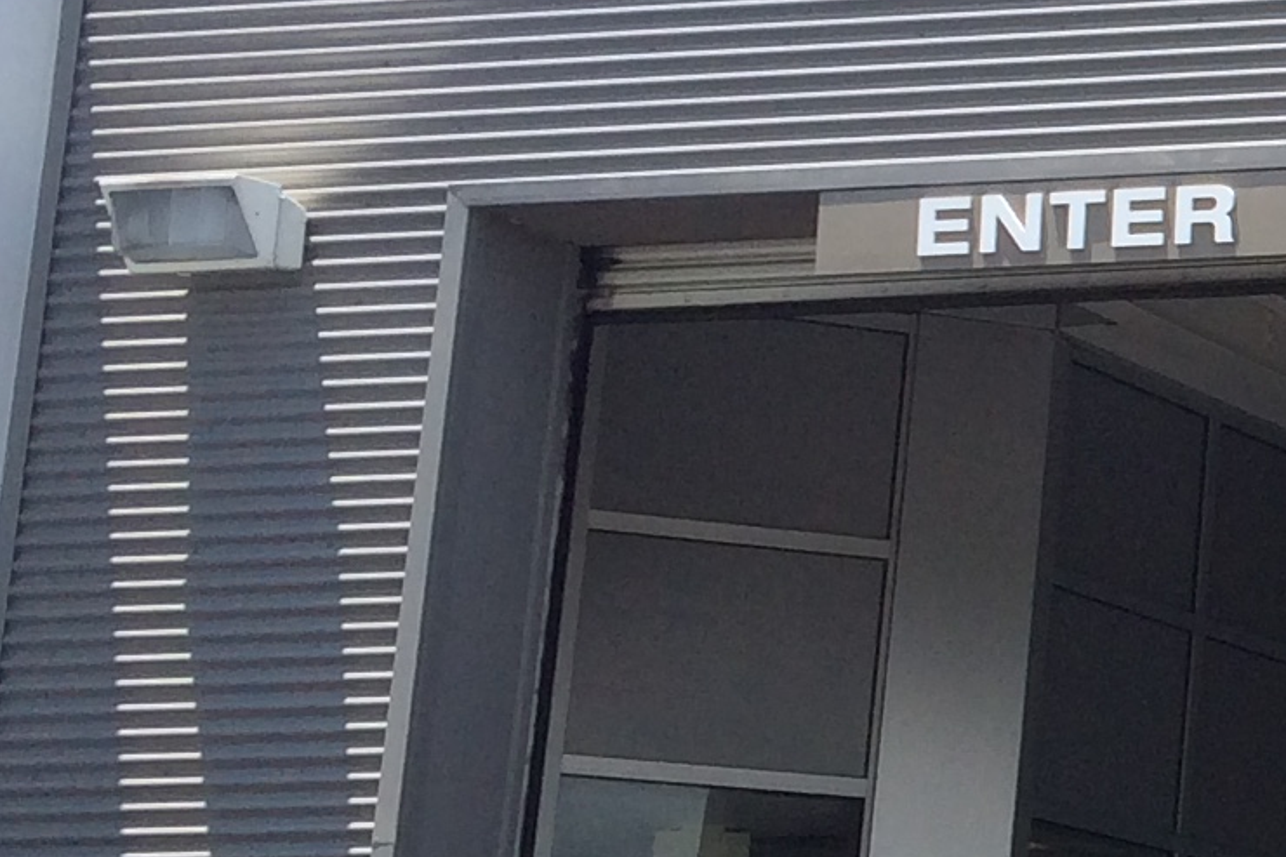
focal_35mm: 133
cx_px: 2628
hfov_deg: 13.2
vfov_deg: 10.3
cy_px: 405
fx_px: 4750
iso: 32
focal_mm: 4.15
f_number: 2.2
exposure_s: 1/1109
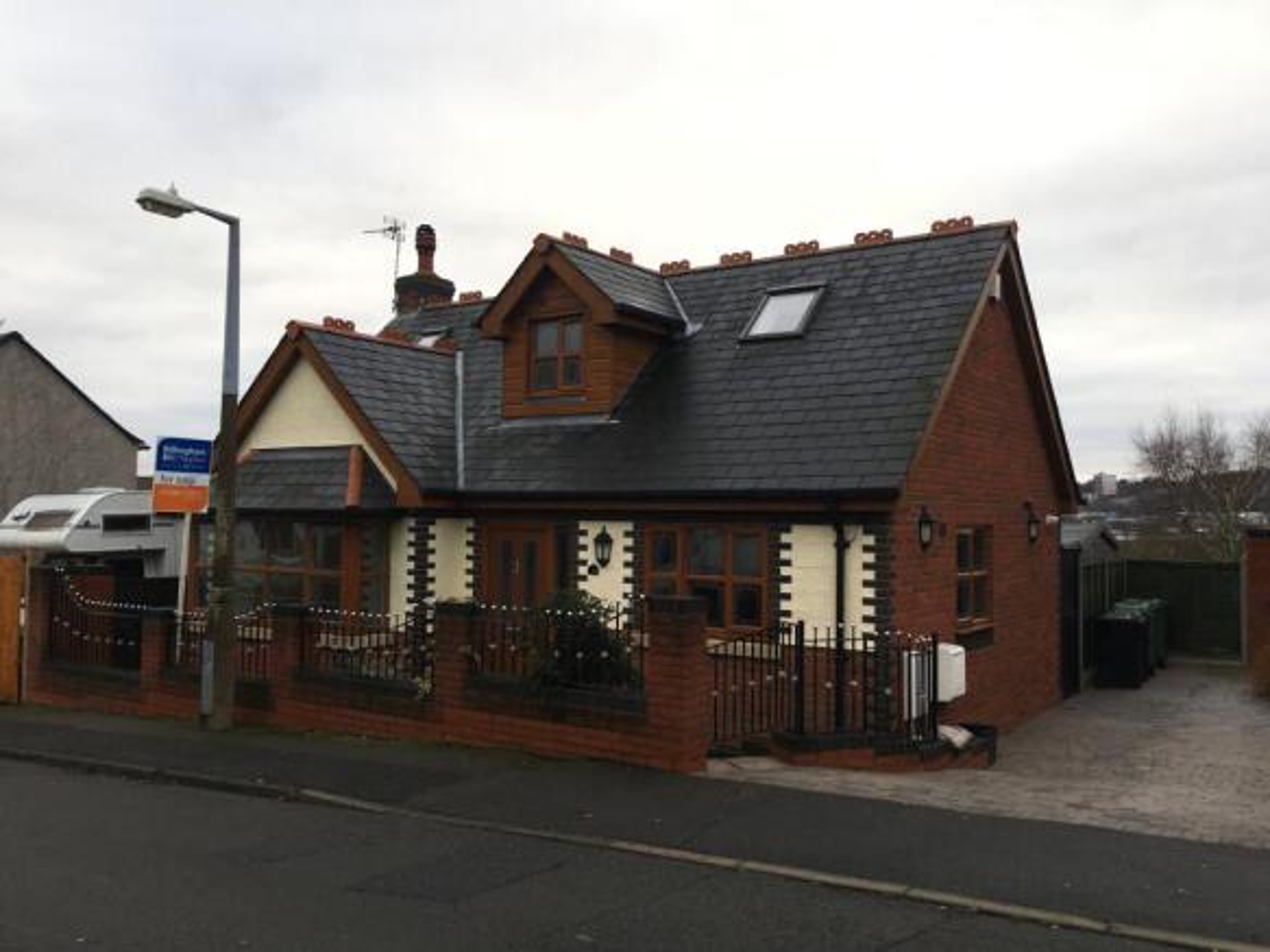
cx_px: 635
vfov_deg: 48.2
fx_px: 1064
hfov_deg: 61.7
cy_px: 476
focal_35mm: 29
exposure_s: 1/450
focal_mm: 4.15
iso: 25
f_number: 2.2
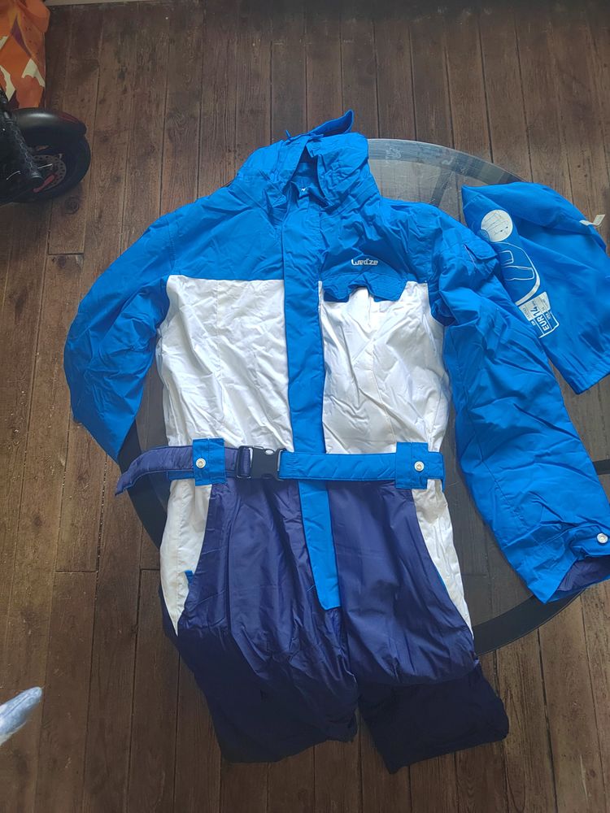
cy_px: 406
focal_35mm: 23
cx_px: 305
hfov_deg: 58.9
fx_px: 540
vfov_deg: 73.9
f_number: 1.9
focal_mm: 5.52
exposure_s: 1/100
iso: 719
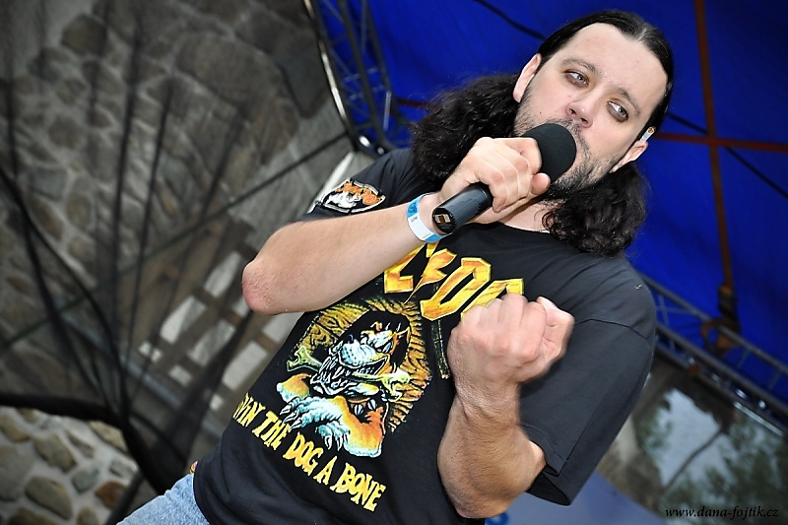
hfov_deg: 20.6
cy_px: 262
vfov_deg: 13.8
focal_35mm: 99
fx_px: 2166
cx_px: 394
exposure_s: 1/60
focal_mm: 66
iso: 200
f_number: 8
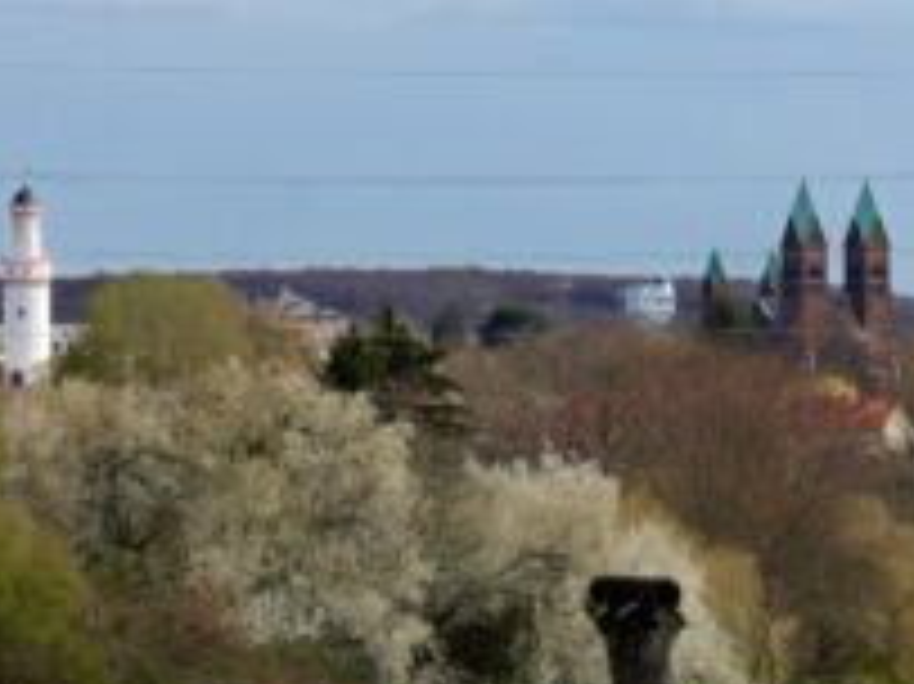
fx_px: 6254
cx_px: 536
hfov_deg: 8.4
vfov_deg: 6.3
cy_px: 382
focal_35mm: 237
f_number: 8
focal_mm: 60
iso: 200
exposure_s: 1/320
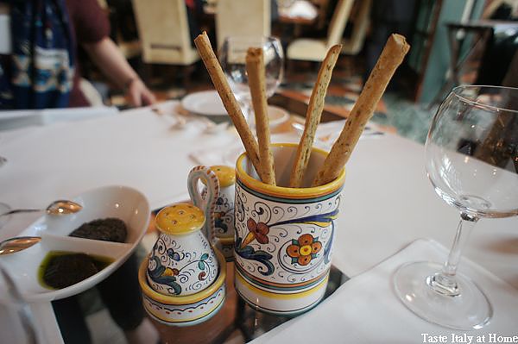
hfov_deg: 73.8
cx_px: 259
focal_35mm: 24
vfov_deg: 53.1
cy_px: 172
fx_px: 345
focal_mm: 16
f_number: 2.8
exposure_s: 1/30
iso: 400
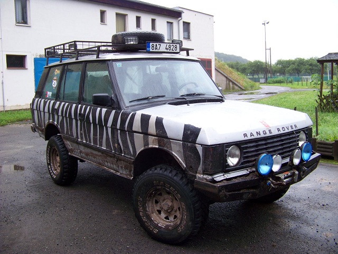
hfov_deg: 51.4
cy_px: 127
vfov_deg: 39.7
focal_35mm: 36
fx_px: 352
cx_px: 169
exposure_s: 1/80
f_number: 2.8
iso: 64
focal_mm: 5.85
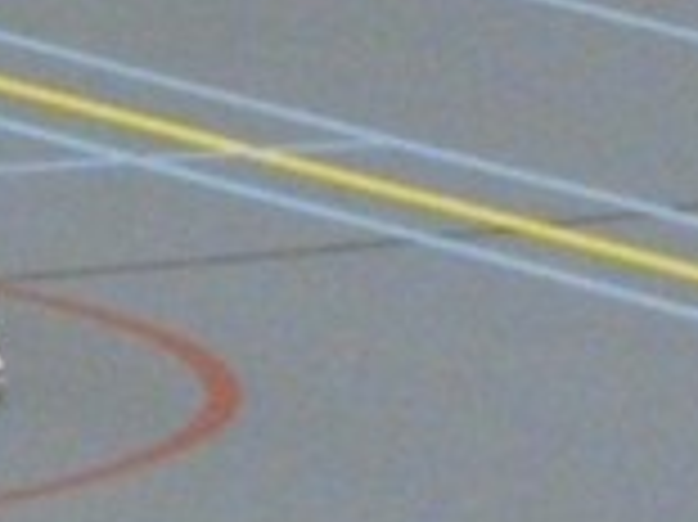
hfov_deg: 2.0
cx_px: 513
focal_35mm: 998
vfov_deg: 1.5
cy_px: -148
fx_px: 20108
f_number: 3.6
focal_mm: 24.7
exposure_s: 1/80
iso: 800
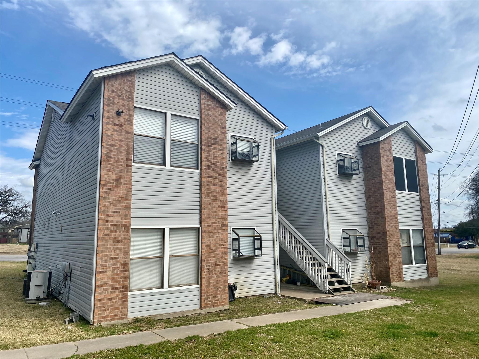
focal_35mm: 26
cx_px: 240
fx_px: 360
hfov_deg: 67.3
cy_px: 180
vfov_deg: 53.1
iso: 32
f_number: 1.8
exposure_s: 1/2967
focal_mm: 4.25
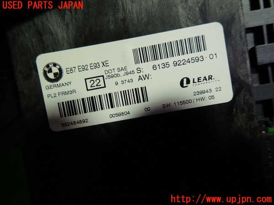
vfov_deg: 54.9
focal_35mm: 25
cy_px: 102
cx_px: 137
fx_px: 198
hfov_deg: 69.4
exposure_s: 1/60
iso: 160
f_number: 2
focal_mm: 4.5
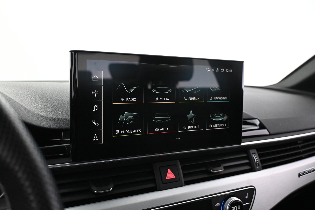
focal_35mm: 32
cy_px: 105
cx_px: 158
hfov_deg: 59.5
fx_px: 276
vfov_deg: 41.7
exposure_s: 1/30
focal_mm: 21
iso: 2000
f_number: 4
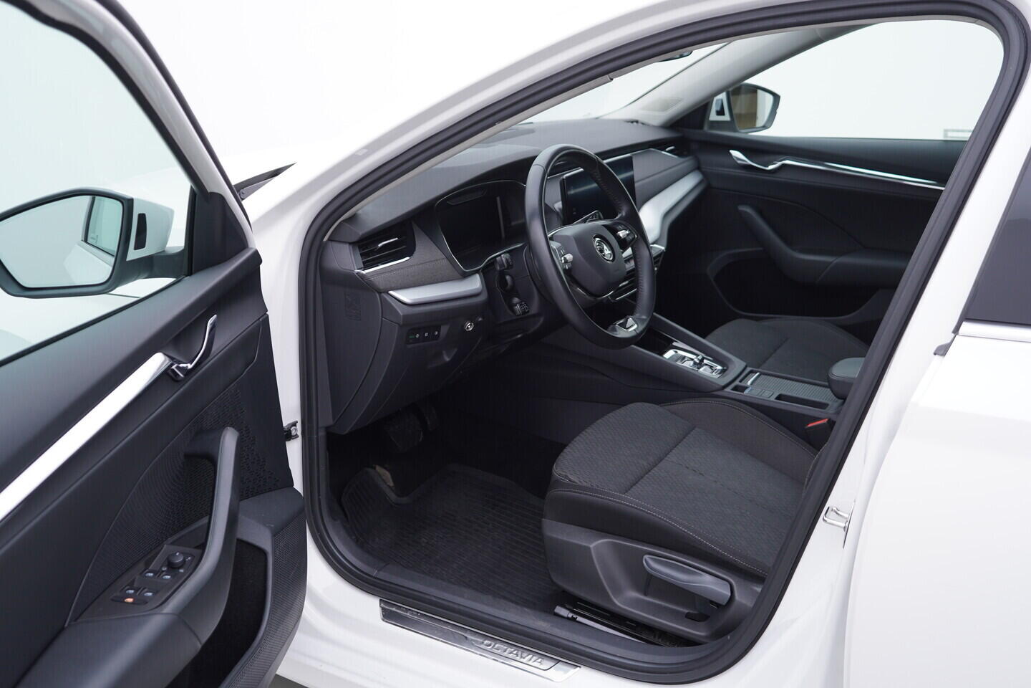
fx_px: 1031
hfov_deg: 53.1
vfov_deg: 36.9
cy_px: 344
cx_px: 516
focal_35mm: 36
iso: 125
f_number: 3.2
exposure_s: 1/50
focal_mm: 24
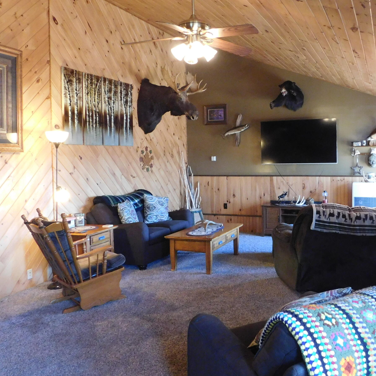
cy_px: 167
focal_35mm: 34
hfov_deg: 48.0
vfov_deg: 48.4
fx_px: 418
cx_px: 237
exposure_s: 1/15
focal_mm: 4
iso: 400
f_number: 3
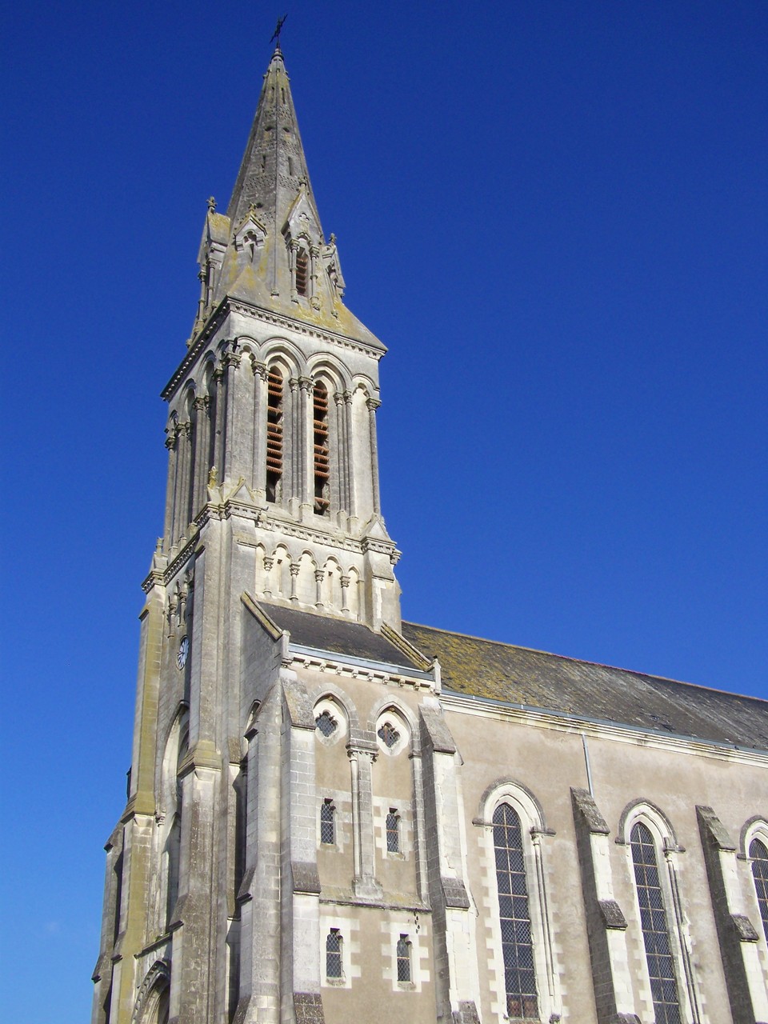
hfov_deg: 37.7
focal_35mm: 38
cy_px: 512
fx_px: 1124
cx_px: 384
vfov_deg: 49.0
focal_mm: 6.3
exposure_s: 1/500
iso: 64
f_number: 4
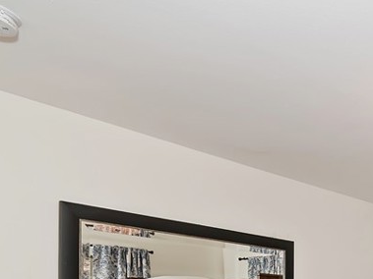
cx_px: 470
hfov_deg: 35.2
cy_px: 319
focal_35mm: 39
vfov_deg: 31.8
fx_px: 420
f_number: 8
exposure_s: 1/30
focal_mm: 10
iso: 400
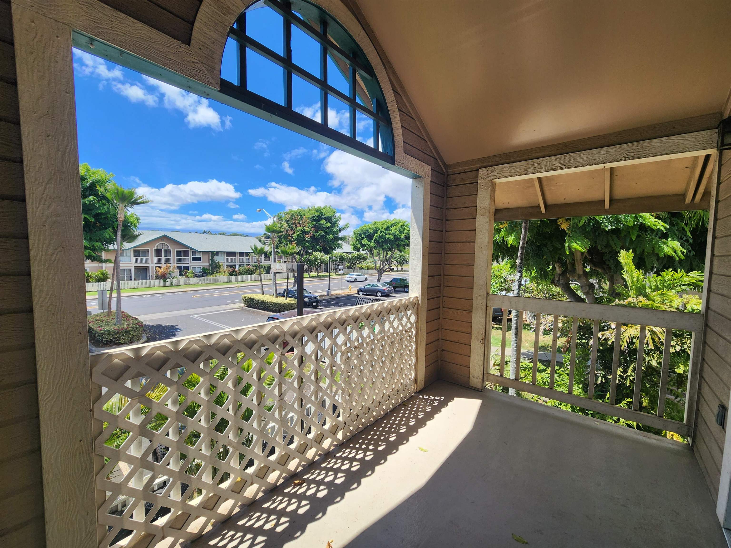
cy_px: 274
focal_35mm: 13
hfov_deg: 106.2
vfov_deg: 89.9
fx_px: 275
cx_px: 366
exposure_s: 1/1139
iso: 50
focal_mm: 2.2
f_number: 2.2
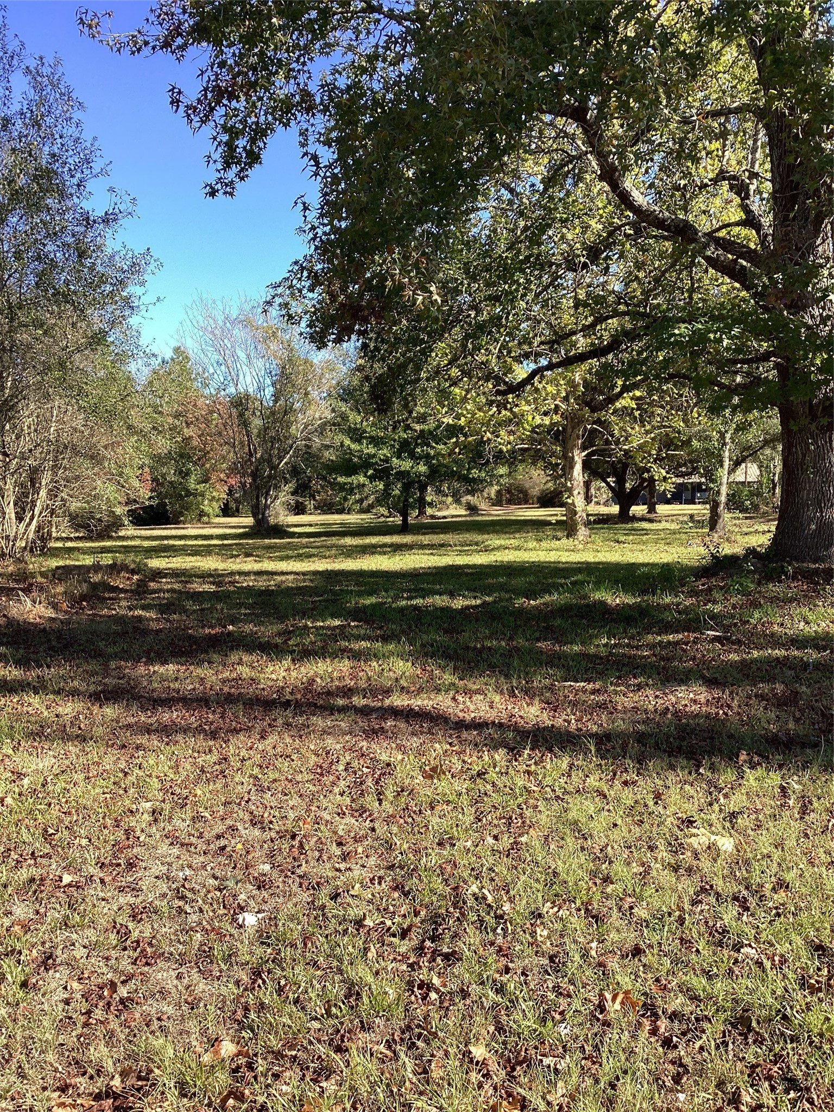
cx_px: 417
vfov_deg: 58.4
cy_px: 556
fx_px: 996
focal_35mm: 31
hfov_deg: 45.4
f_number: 2.4
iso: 25
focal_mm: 3.3
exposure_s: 1/354
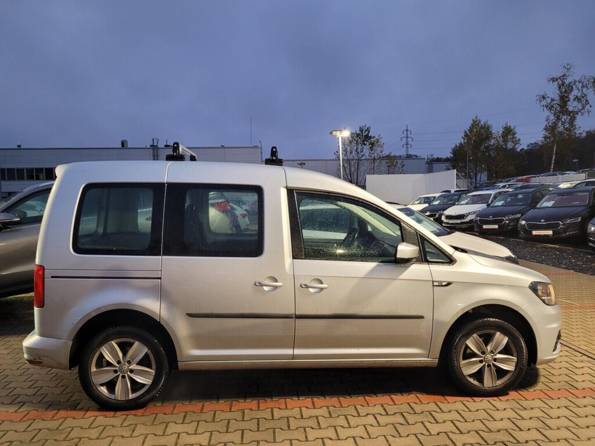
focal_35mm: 26
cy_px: 223
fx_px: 447
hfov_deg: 67.3
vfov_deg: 53.1
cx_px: 298
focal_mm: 5.4
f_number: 1.8
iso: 250
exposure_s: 1/50
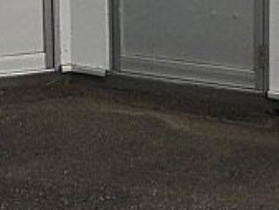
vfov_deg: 12.8
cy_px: -96
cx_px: 112
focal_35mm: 110
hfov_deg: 17.9
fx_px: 887
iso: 25
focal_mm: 4.15
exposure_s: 1/496
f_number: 2.2
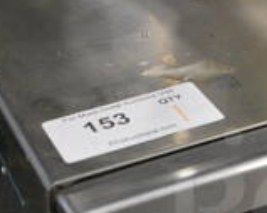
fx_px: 853
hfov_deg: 17.3
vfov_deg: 14.1
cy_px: 205
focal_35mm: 108
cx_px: 285
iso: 3600
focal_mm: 20
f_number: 3.8
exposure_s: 1/125
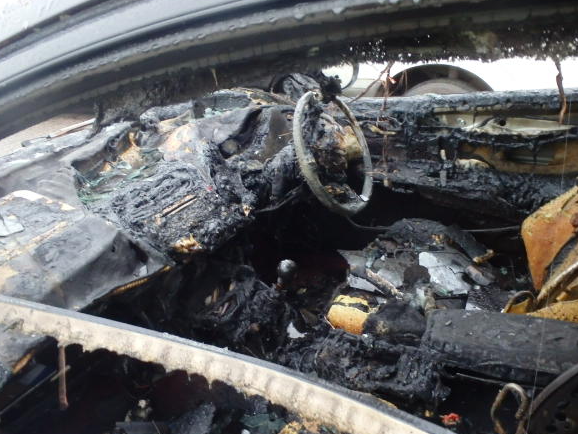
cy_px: 225
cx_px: 308
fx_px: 518
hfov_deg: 58.3
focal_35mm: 31
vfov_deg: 45.5
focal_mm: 5
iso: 800
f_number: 3.9
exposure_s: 1/8
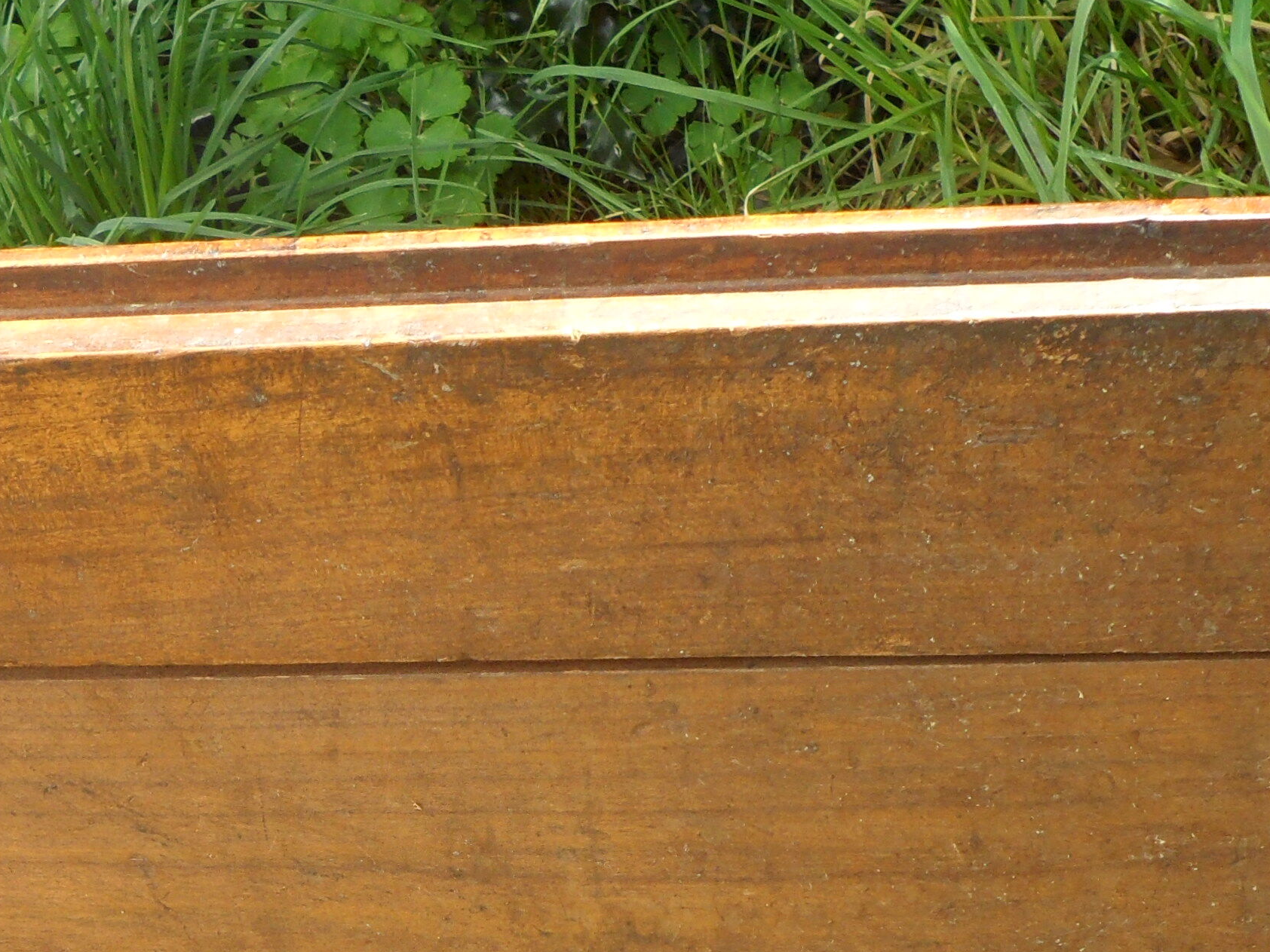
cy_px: 867
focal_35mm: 76
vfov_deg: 19.0
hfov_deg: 25.5
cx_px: 415
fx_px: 2788
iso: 80
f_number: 3.7
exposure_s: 1/125
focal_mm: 5.7
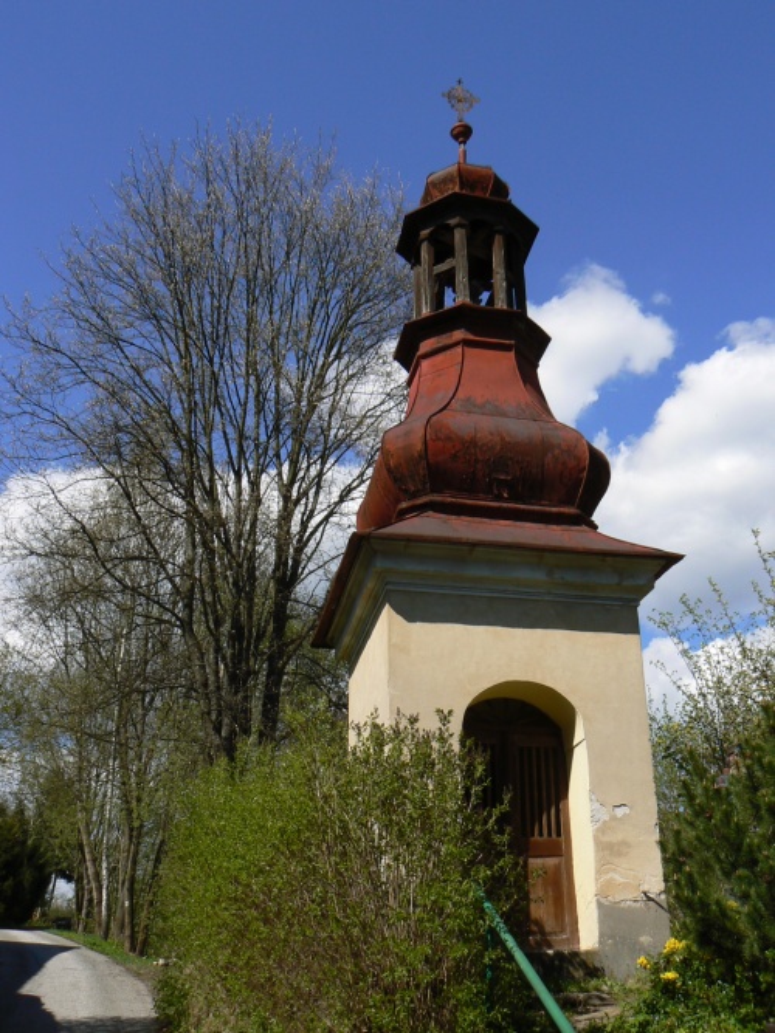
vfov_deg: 51.4
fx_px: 1075
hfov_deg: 39.6
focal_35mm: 36
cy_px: 516
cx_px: 388
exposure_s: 1/400
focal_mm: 6
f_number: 8
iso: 80
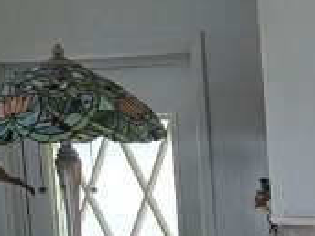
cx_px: 679
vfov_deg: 10.6
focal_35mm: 137
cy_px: 316
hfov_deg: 12.3
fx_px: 1247
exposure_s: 1/120
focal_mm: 6.3
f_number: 1.7
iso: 500
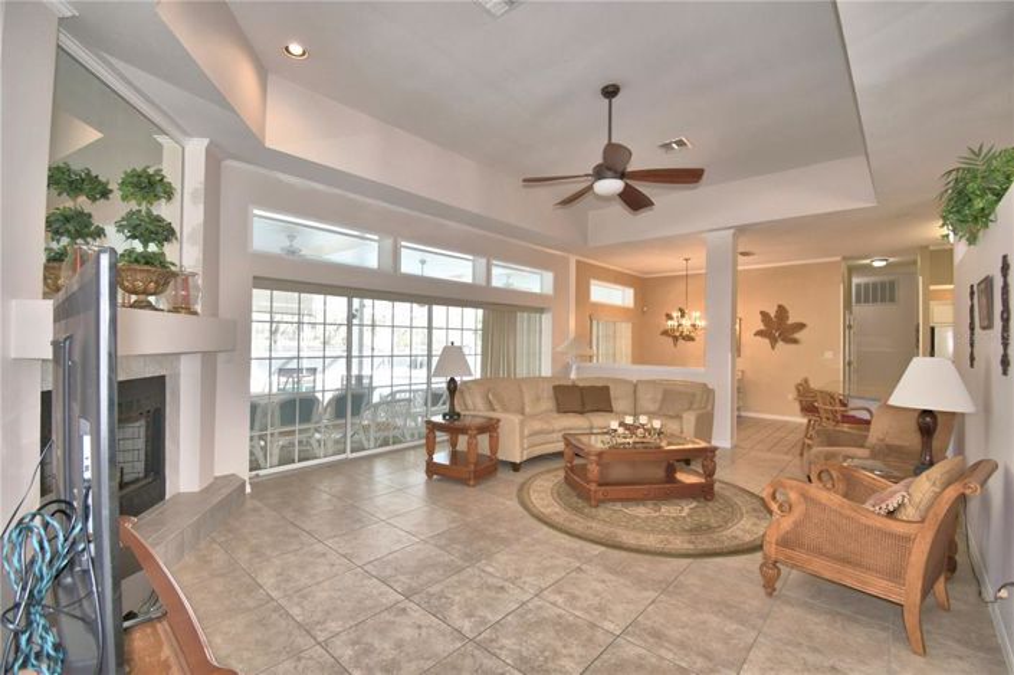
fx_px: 422
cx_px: 507
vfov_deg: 77.2
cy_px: 338
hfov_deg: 100.4
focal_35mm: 15
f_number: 4.5
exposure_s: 1/60
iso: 200
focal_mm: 10
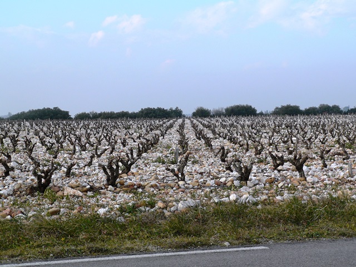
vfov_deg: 19.6
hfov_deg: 26.0
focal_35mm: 75
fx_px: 771
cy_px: 134
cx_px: 178
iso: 64
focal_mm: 12.9
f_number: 4
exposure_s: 1/320
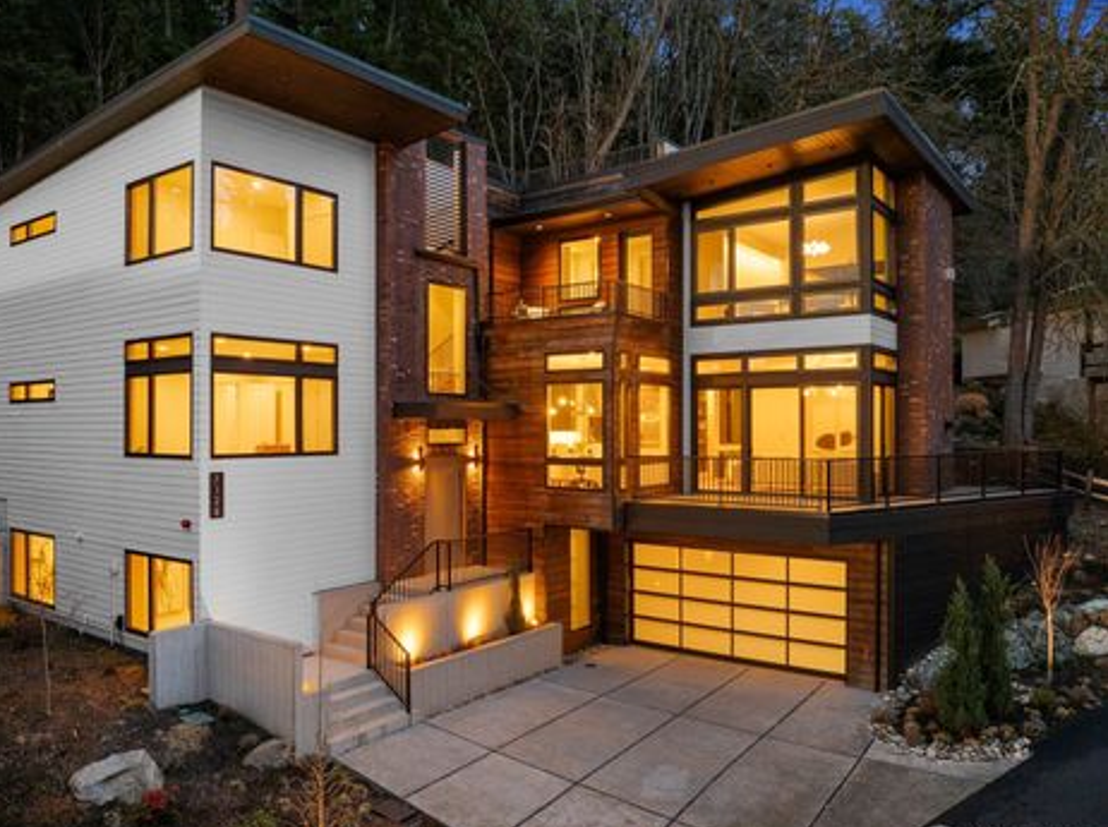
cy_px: 427
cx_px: 511
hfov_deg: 67.3
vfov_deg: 52.9
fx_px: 831
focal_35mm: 26
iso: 1490
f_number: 2.8
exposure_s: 1/13
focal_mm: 12.29
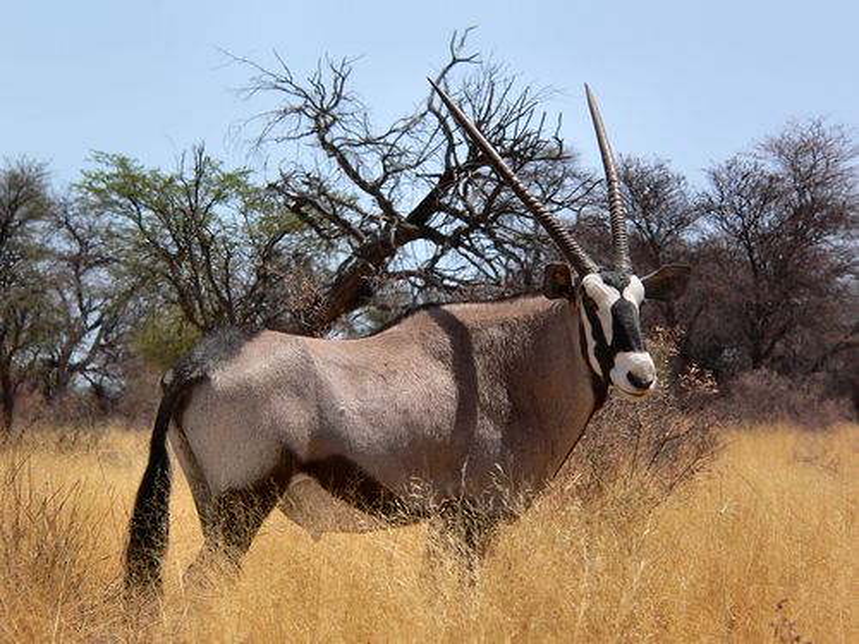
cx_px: 430
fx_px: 8363
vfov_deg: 4.4
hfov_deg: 5.9
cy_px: 322
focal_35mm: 337
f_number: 5.6
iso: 80
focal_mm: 56.1
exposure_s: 1/500
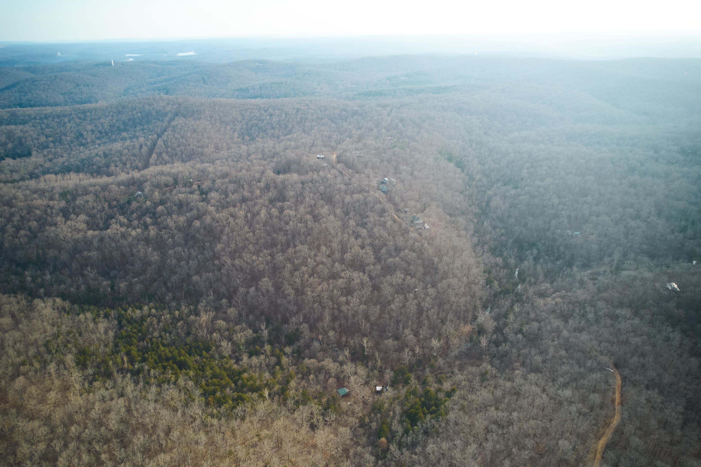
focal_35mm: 23
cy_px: 242
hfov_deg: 76.1
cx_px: 335
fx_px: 448
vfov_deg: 55.1
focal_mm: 8.38
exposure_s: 1/640
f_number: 2.8
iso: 100
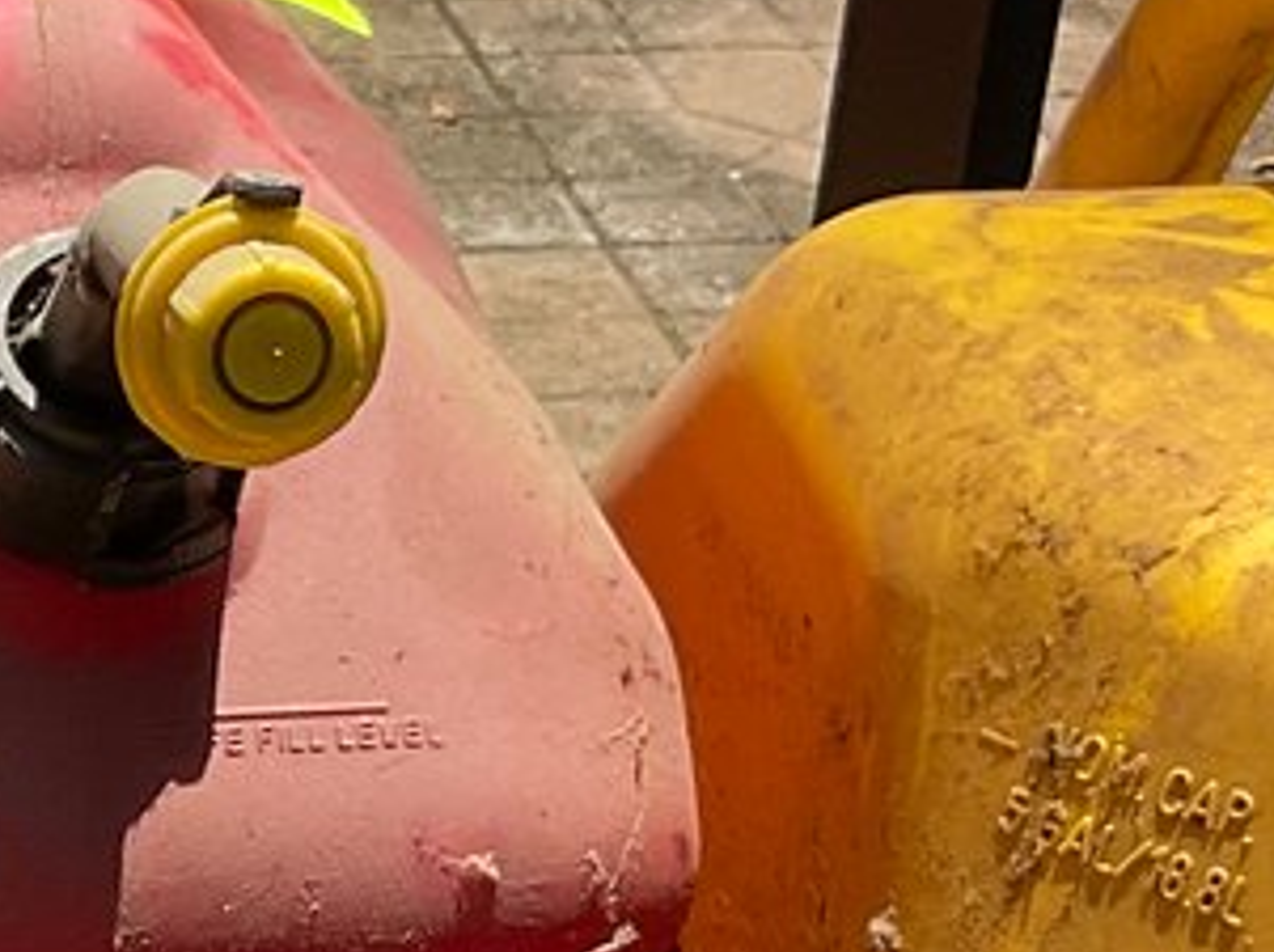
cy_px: 1187
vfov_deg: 10.0
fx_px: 5367
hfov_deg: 13.0
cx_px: -489
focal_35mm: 146
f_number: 1.8
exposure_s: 1/1730
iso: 16
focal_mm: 3
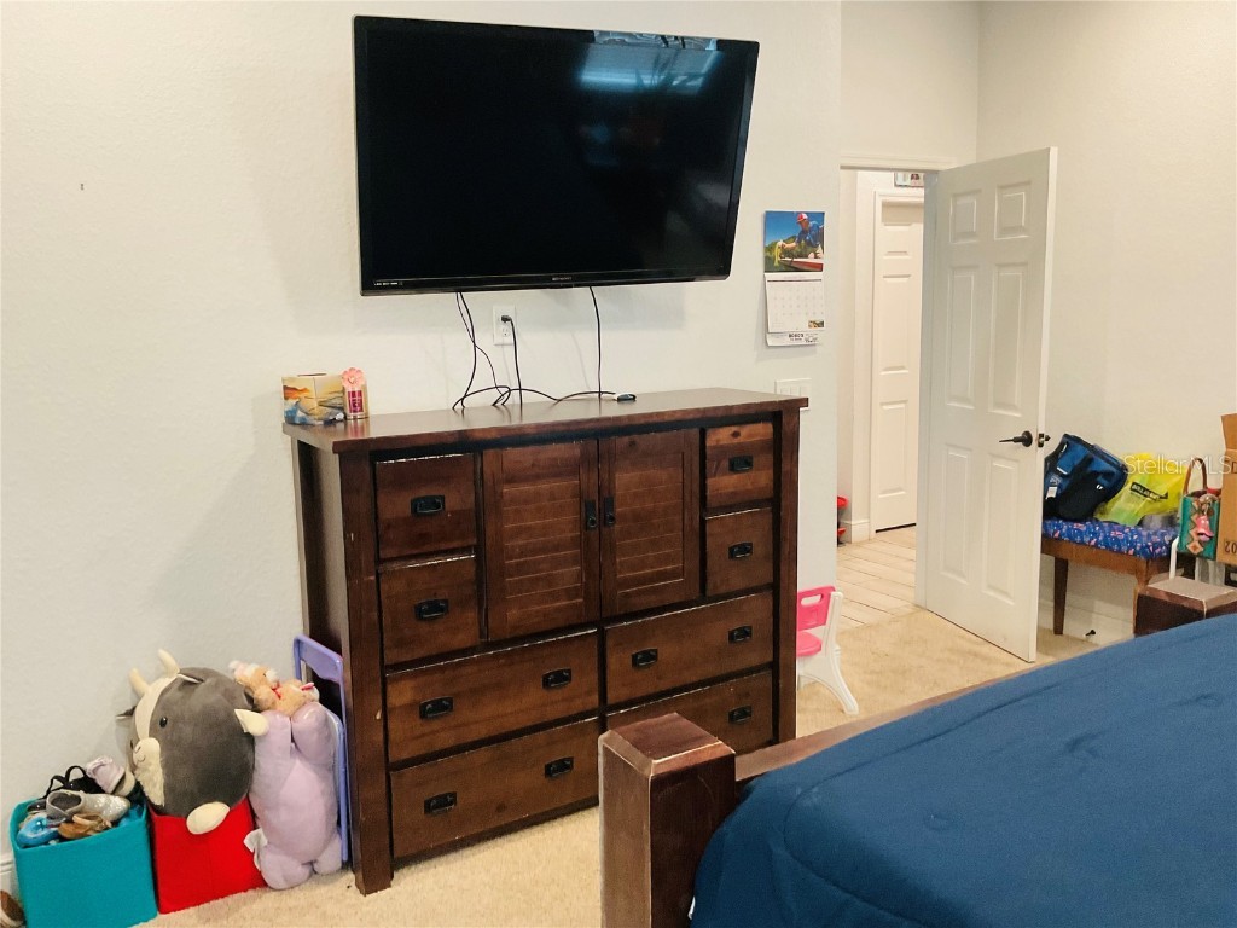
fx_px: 1036
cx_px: 618
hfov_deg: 61.7
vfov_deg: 48.2
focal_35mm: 29
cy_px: 464
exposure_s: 1/60
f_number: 1.8
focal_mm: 3
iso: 200
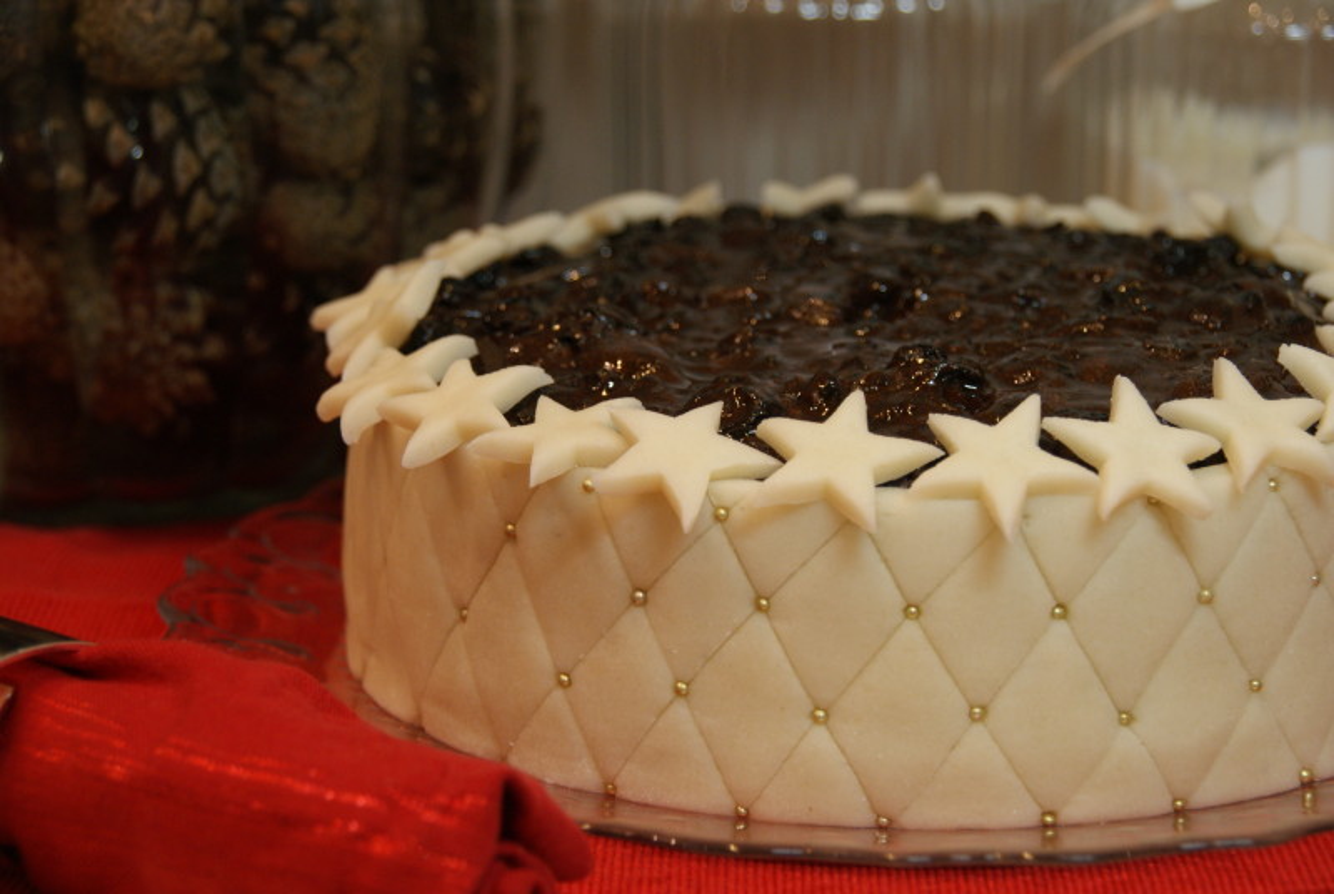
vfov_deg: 15.2
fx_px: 3340
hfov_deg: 22.6
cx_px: 667
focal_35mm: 90
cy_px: 447
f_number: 5.6
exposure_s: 1/80
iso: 400
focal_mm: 60
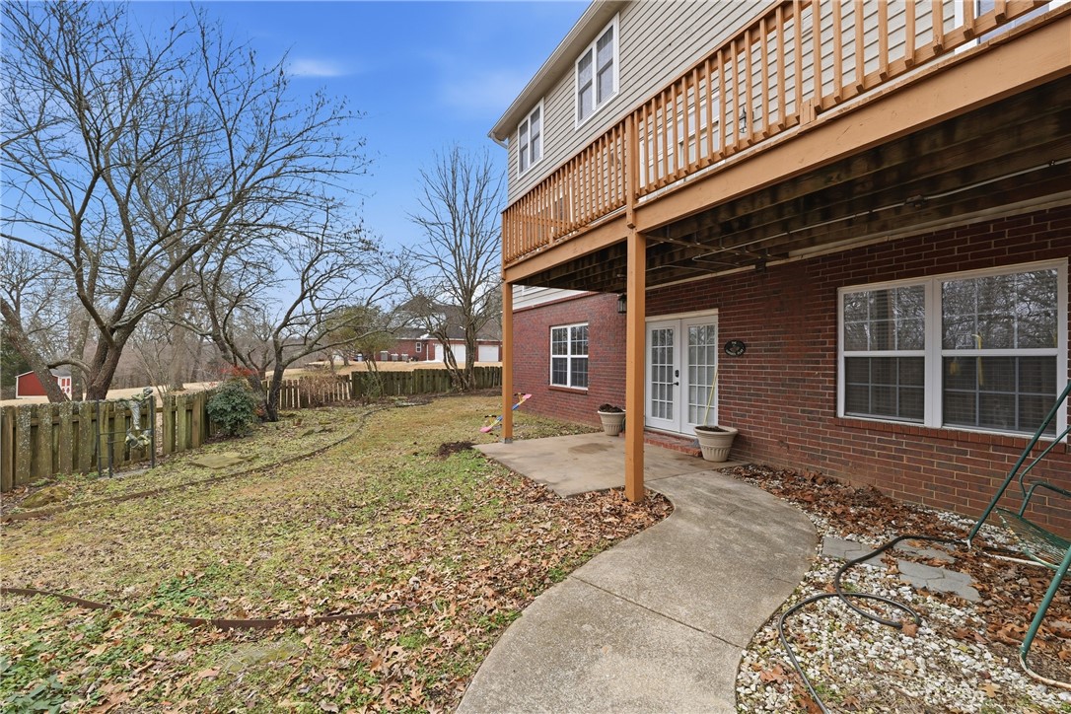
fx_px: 416
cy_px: 357
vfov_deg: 81.2
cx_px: 536
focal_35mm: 14
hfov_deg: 104.3
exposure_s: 1/160
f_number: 10
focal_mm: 14
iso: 400
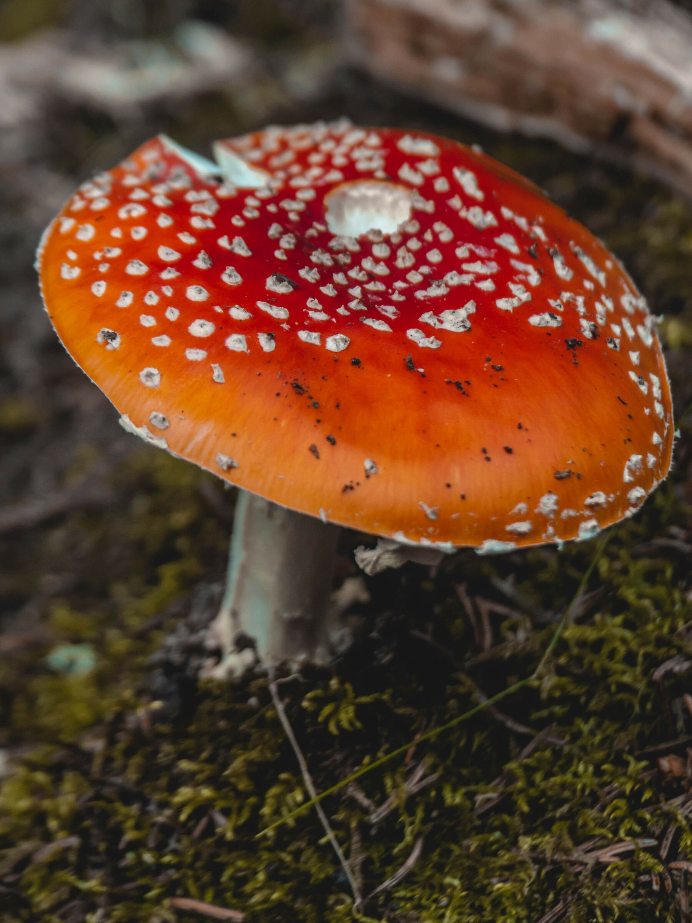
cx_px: 346
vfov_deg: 13.2
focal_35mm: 150
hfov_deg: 9.9
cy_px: 462
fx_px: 3998
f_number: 5.6
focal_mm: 75
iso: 640
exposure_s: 1/125
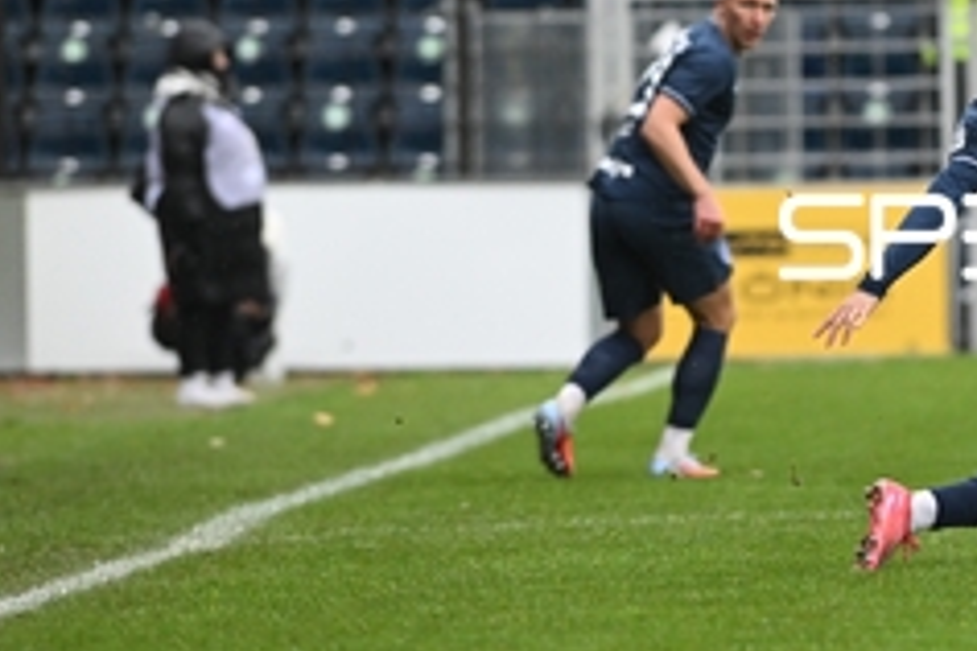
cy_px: 239
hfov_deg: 2.7
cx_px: 1191
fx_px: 20651
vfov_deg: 1.8
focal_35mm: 761
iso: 2800
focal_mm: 300
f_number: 4.5
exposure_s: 1/2000
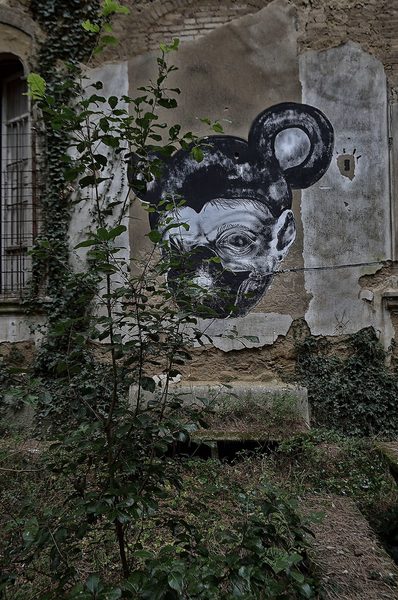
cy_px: 300
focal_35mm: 27
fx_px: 449
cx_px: 199
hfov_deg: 47.8
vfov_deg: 67.5
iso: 100
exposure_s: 1/8
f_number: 7.1
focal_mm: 18
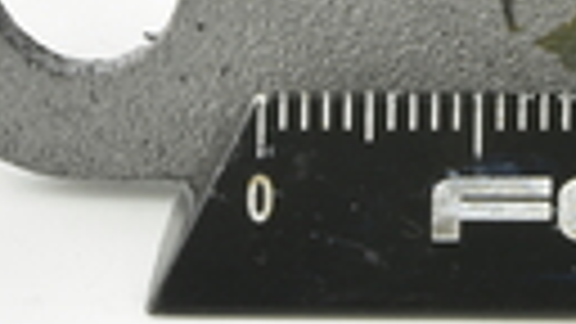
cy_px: -549
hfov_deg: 6.1
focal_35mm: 353
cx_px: 770
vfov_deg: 3.4
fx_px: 5391
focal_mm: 60
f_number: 29
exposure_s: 1/2
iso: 64
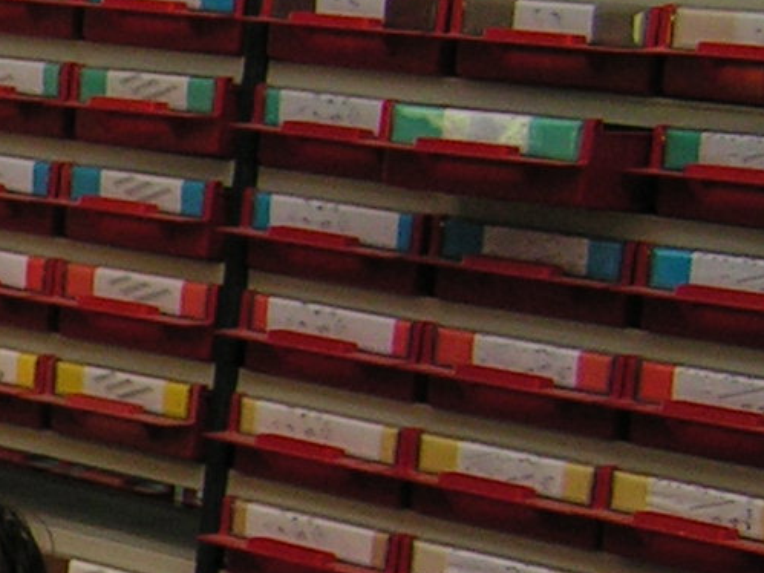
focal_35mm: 173
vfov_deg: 8.5
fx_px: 3817
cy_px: 596
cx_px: -897
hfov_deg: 10.3
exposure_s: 1/40
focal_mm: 6.3
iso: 80
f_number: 2.8
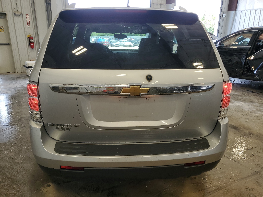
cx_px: 132
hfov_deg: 67.3
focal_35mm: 26
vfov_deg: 53.1
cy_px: 98
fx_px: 198
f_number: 1.5
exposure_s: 1/143
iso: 50
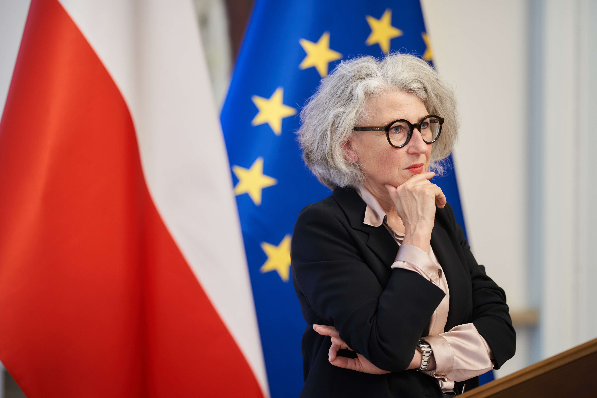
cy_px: 199
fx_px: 2239
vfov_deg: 10.2
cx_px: 298
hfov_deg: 15.2
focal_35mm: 135
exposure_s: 1/200
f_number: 2
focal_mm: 135
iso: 1250
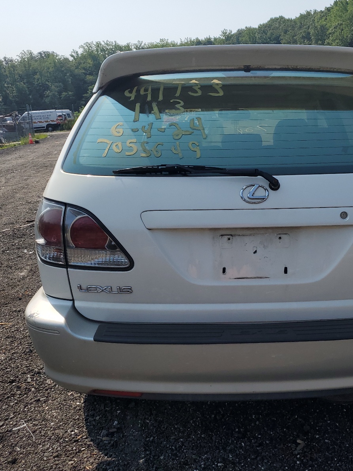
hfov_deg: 40.2
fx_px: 476
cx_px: 234
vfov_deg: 52.6
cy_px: 235
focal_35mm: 35
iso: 50
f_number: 1.5
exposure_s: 1/5000
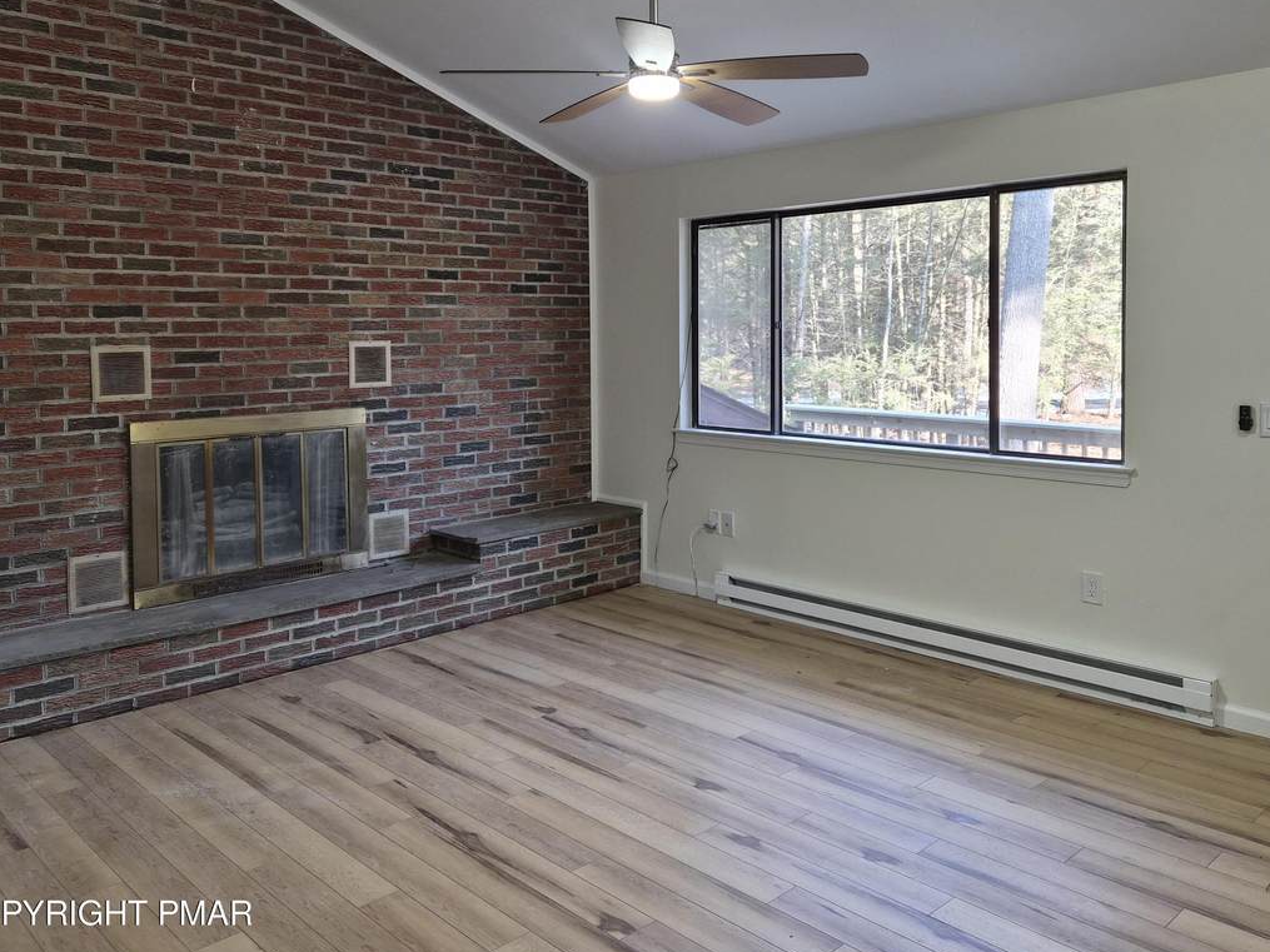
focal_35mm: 29
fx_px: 1064
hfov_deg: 61.7
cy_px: 368
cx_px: 639
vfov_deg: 47.9
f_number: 1.8
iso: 160
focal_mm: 5.4
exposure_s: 1/120
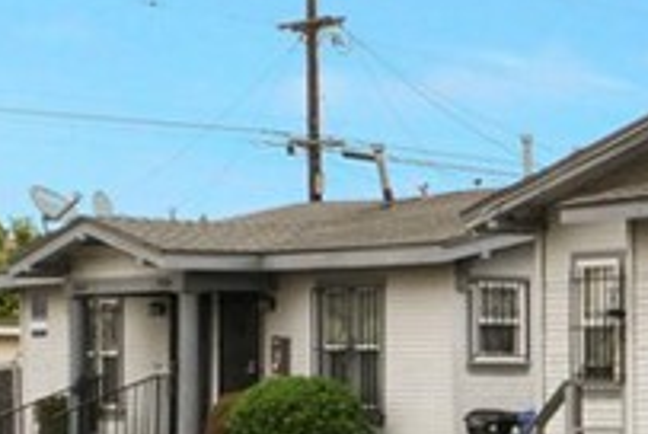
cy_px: 432
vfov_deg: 10.6
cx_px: 1270
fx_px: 2317
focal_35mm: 129
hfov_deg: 13.7
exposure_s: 1/30
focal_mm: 17
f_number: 18
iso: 160
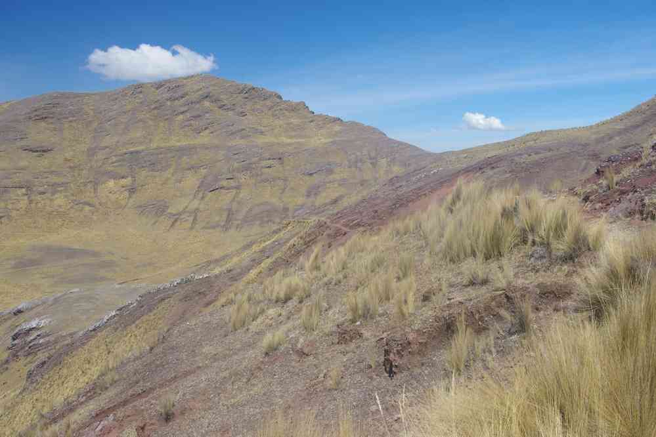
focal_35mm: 36
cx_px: 328
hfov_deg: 53.1
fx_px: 656
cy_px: 218
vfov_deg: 36.9
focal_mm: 24
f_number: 11
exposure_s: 1/100
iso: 200
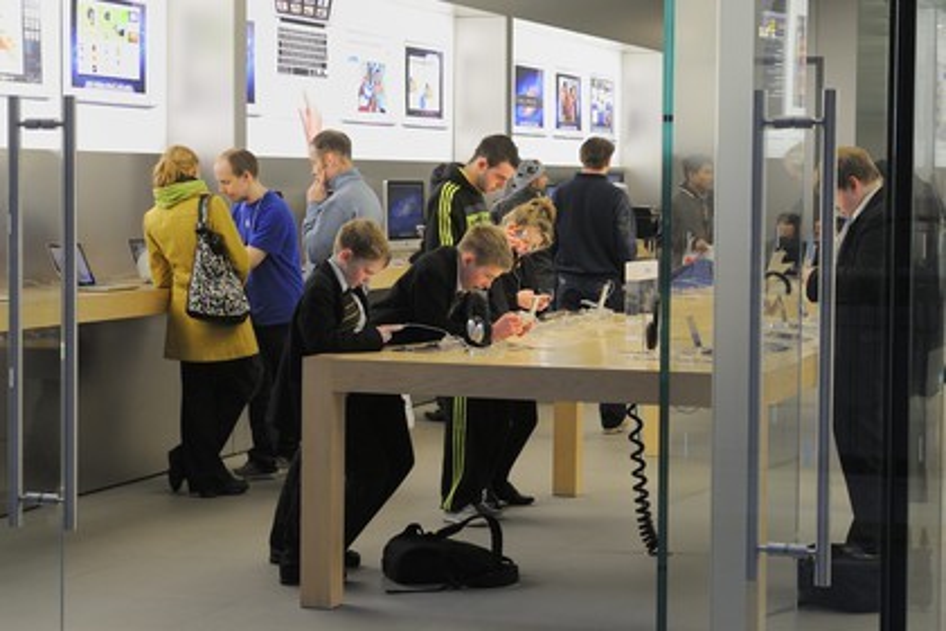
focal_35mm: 70
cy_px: 316
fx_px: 1839
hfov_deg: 28.8
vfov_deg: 19.5
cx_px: 473
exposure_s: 1/100
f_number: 8
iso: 1600
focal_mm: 70
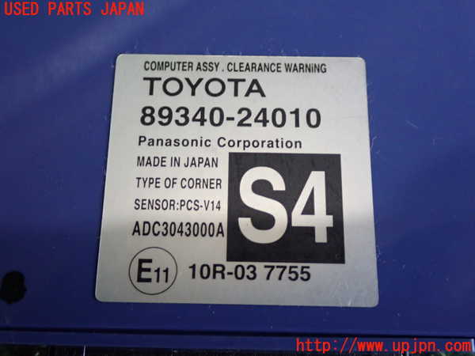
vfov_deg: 30.9
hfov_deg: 40.4
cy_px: 178
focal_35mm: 47
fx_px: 645
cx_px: 238
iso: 640
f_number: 3.1
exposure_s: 1/80
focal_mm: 8.4
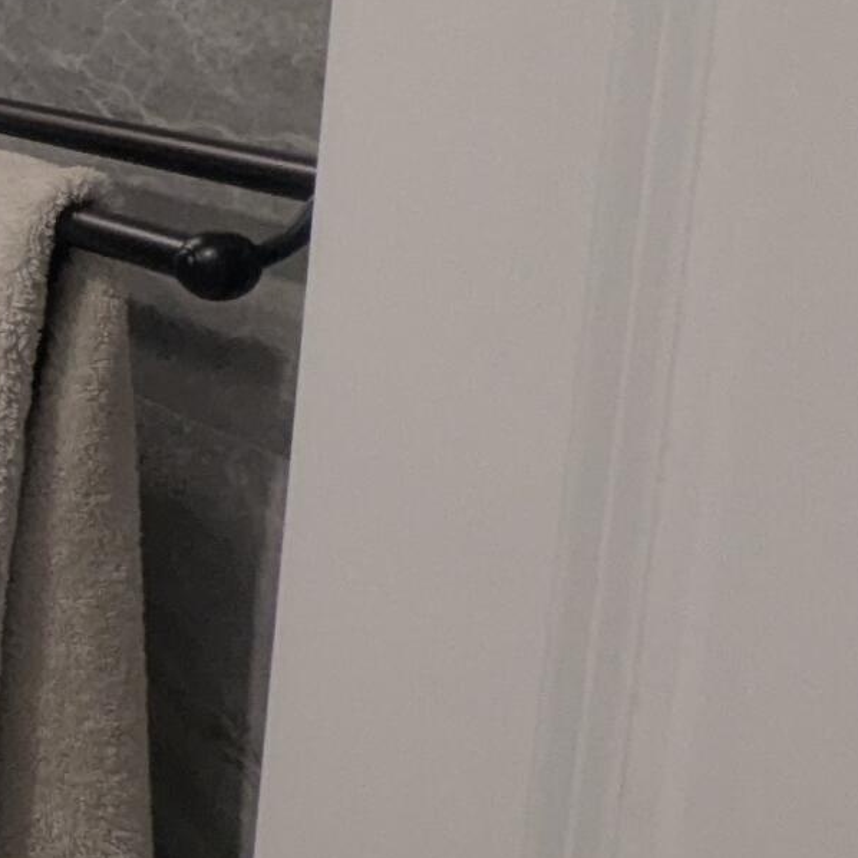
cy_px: 201
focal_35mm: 71
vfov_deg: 24.0
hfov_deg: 14.8
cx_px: -1215
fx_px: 1991
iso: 142
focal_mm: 2.35
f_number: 2.2
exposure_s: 1/60
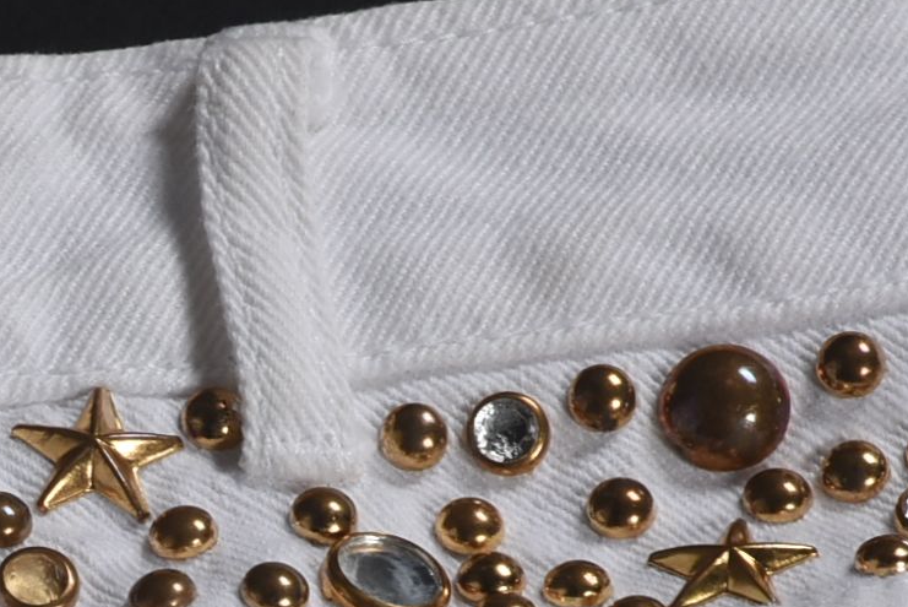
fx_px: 21400
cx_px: -97
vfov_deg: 1.6
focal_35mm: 848
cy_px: 861
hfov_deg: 2.4
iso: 200
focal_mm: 140
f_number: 14
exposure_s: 1/125
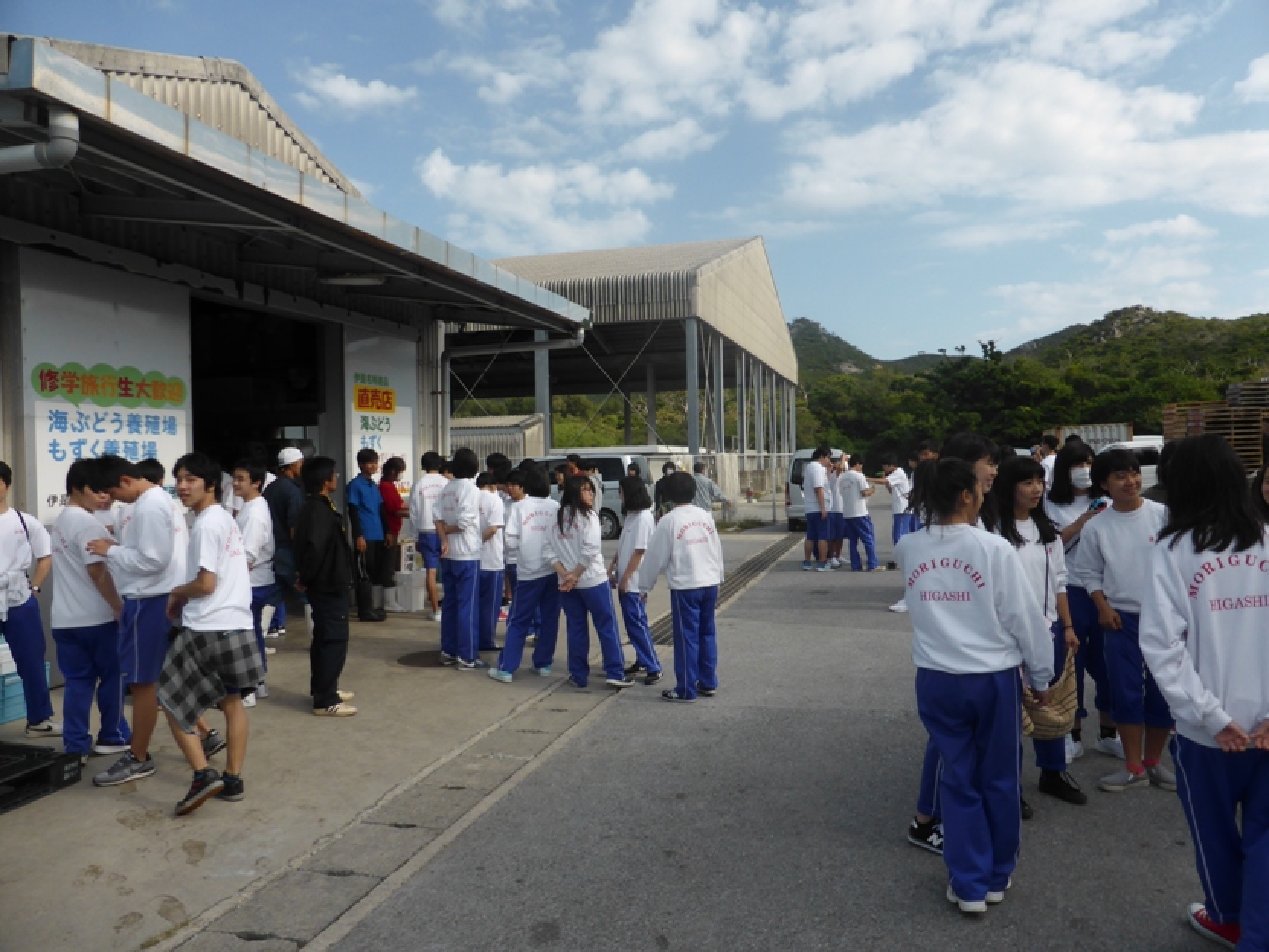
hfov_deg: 69.4
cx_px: 634
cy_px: 476
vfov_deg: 54.9
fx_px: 916
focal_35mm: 25
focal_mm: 4.3
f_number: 3.3
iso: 100
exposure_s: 1/1300
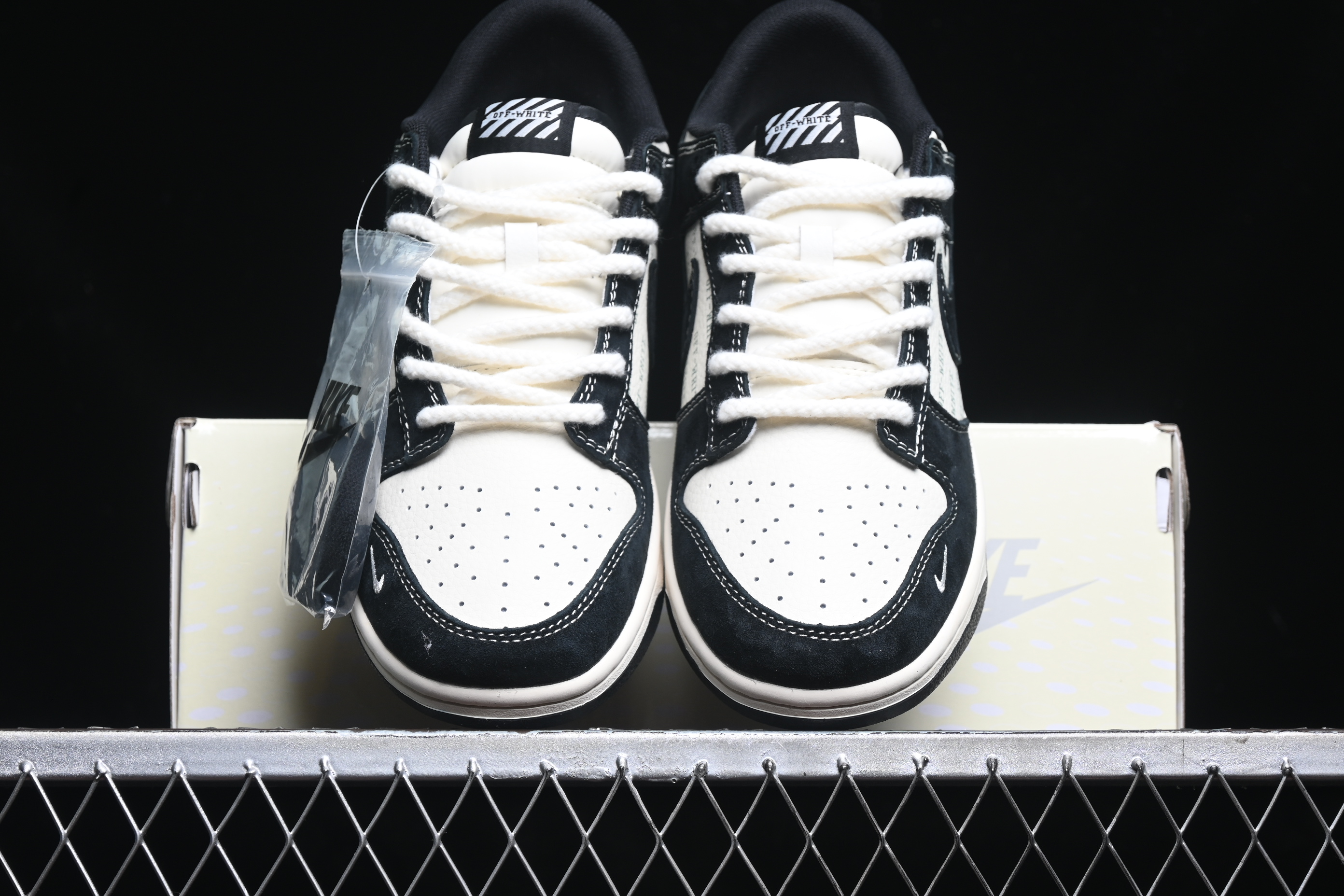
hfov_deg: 27.0
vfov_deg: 18.2
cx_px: 672
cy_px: 448
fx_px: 2800
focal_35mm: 75
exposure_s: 1/50
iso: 160
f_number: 6.3
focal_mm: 50
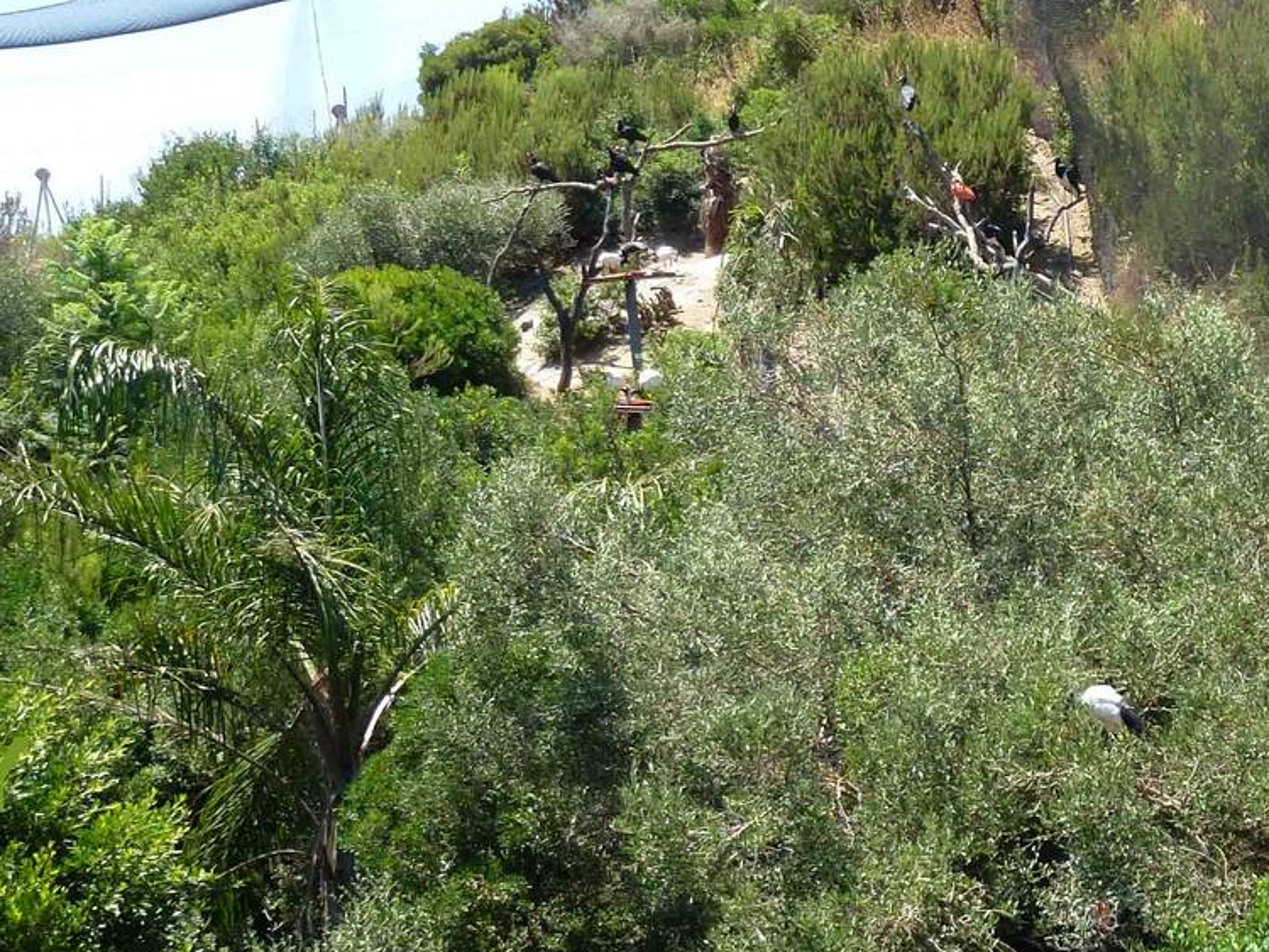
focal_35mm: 96
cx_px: 1161
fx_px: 3520
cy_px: 489
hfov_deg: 20.0
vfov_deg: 15.4
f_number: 4
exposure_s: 1/250
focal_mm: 8
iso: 100
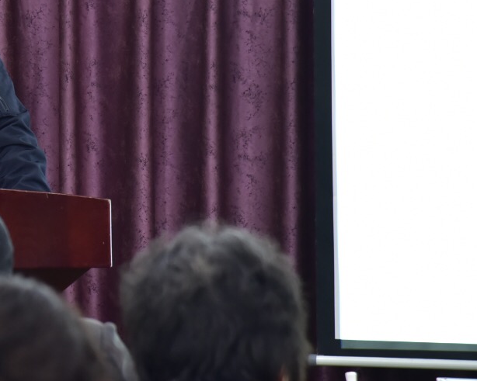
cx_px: -104
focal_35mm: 297
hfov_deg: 6.5
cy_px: 68
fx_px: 4192
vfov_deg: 5.2
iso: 1600
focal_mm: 120
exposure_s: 1/30
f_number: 5.6
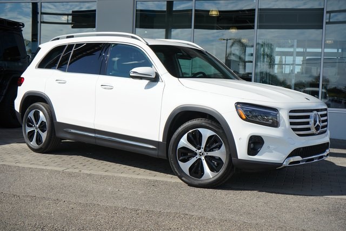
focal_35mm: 45
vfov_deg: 29.9
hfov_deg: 43.6
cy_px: 116
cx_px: 173
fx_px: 433
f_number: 9
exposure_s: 1/2500
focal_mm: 45
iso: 1000
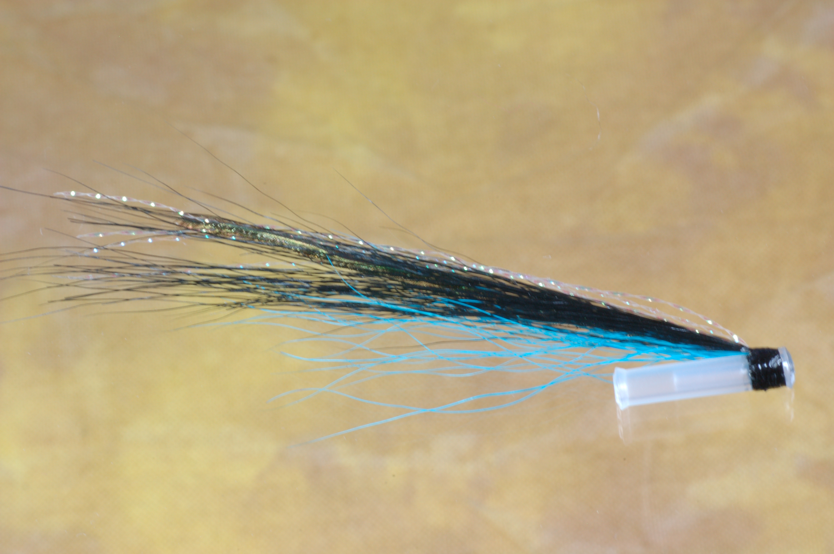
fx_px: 2430
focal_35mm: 105
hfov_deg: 19.5
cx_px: 417
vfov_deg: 13.0
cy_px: 277
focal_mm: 70
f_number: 22
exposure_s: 1/2.5
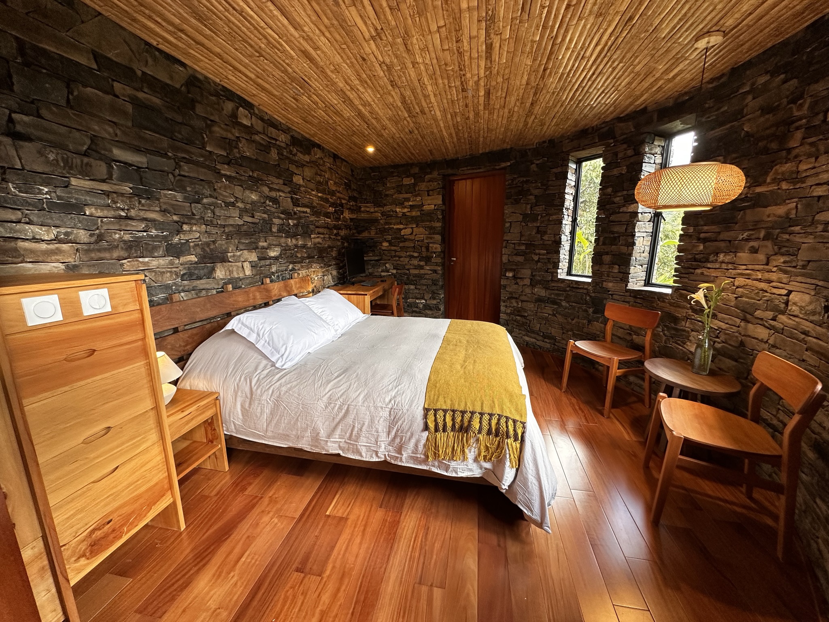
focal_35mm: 14
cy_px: 311
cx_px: 414
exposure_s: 1/99
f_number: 2.2
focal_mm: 2.22
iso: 125
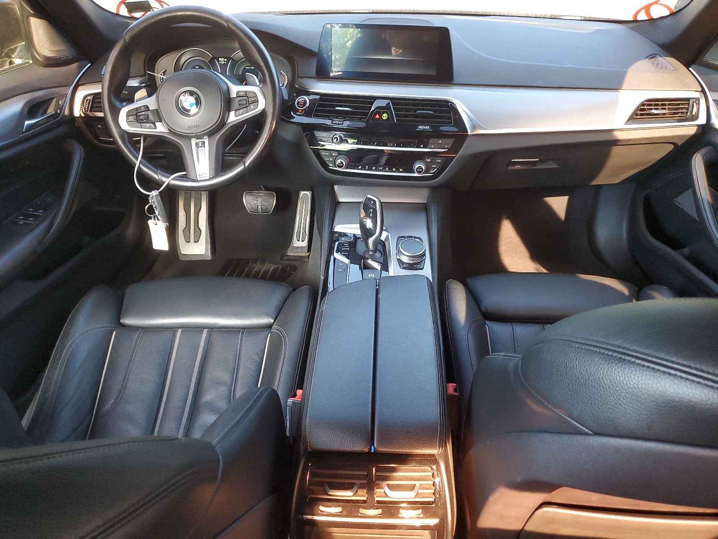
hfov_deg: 67.3
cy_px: 270
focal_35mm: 26
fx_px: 539
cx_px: 359
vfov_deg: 53.1
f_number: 1.5
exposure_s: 1/50
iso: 289
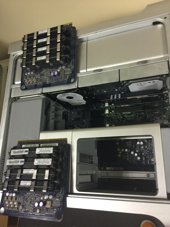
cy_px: 114
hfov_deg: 48.2
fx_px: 190
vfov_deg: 61.7
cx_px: 85
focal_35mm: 29
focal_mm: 4.15
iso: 80
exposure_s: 1/15
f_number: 2.2
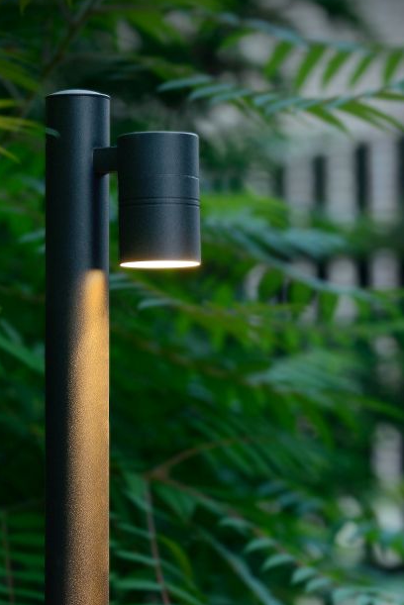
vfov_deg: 14.4
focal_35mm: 142
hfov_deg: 9.7
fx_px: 2387
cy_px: 428
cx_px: 219
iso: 800
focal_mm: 98
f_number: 4.5
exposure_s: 1/30
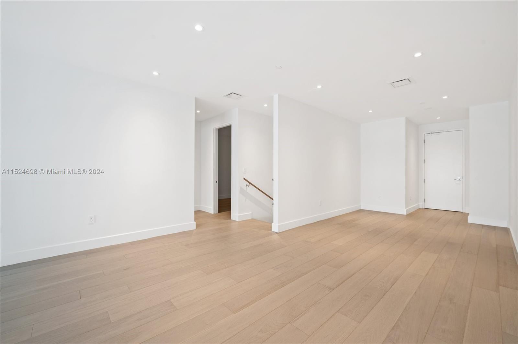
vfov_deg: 81.1
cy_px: 172
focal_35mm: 14
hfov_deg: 104.3
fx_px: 201
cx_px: 259
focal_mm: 14
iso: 200
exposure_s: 1/4
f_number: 8
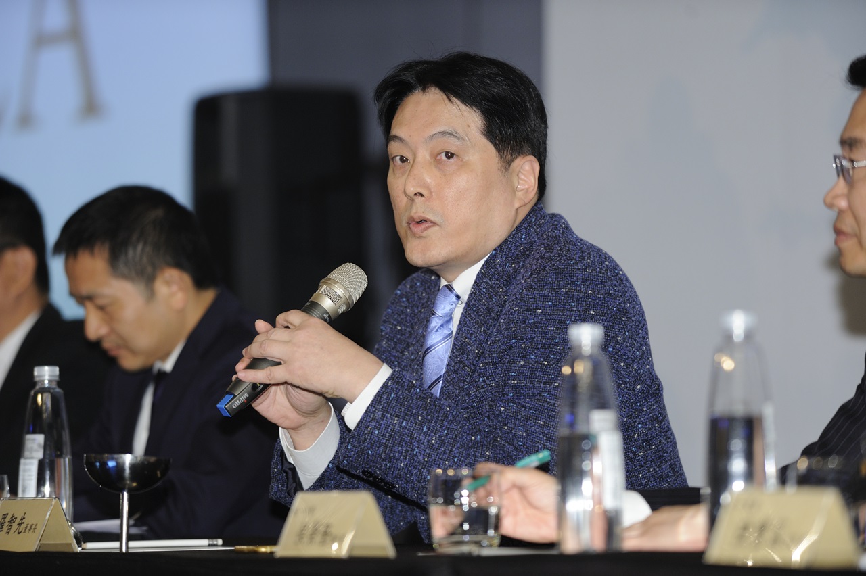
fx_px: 4808
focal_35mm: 200
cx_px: 433
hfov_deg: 10.3
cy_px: 288
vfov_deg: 6.9
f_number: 4.5
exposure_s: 1/60
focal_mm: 200
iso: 1000
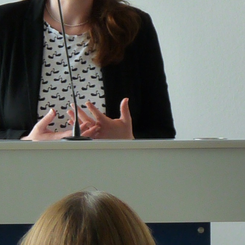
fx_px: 1642
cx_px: 77
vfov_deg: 8.5
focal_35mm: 205
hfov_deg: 8.5
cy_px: 59
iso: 160
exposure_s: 1/40
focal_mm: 21.6
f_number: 3.6
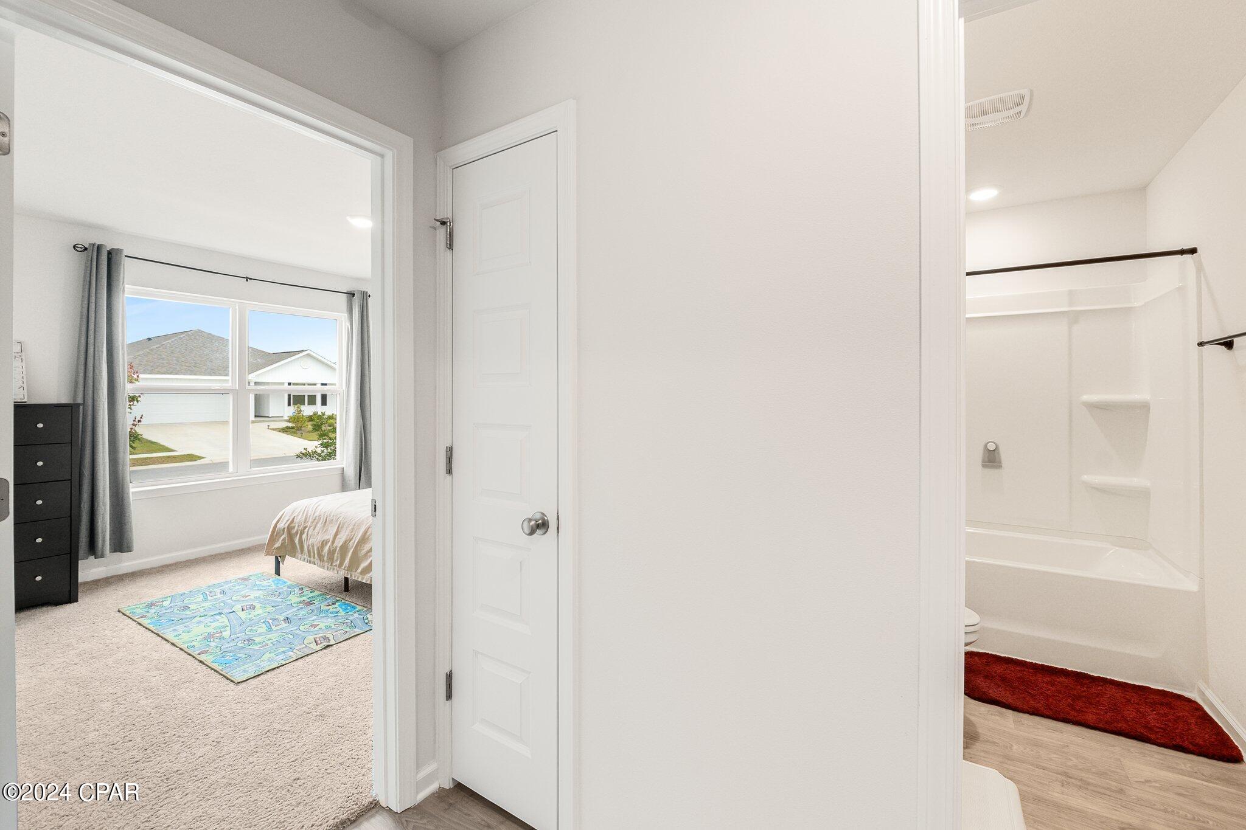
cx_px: 623
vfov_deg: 77.3
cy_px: 415
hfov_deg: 100.4
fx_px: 519
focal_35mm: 15
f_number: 9
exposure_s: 1/1.25
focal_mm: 10
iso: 400
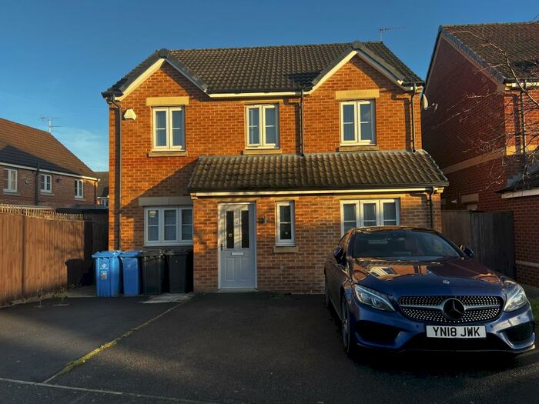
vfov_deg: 53.1
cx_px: 270
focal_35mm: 26
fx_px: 405
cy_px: 202
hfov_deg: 67.3
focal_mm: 5.7
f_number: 1.5
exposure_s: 1/1009
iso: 50
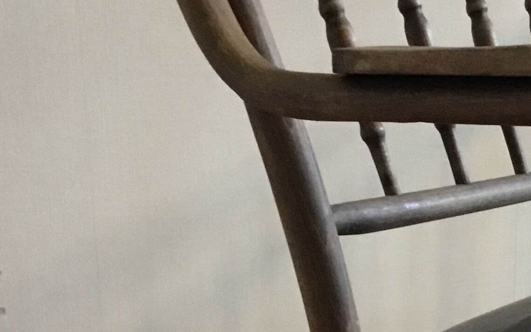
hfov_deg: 21.5
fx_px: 1360
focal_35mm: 94
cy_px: 467
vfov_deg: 13.3
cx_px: 488
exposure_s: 1/25
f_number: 2.4
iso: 250
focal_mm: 3.3
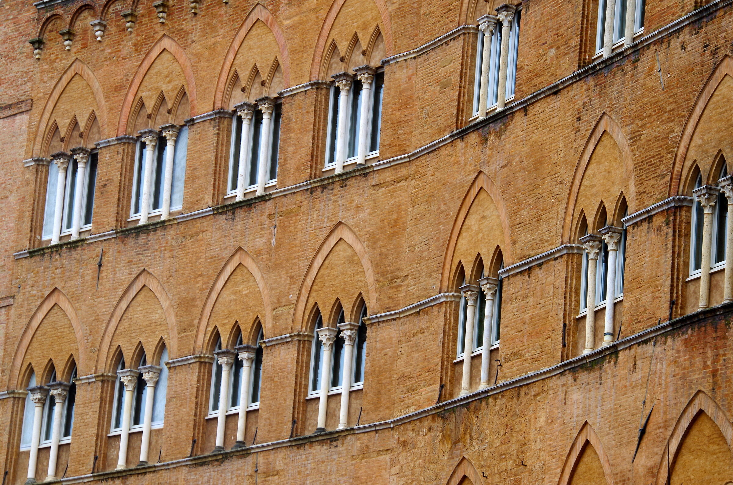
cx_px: 366
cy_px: 242
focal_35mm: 147
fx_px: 2987
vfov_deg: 9.3
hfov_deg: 14.0
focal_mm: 97.5
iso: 200
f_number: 8
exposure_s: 1/40
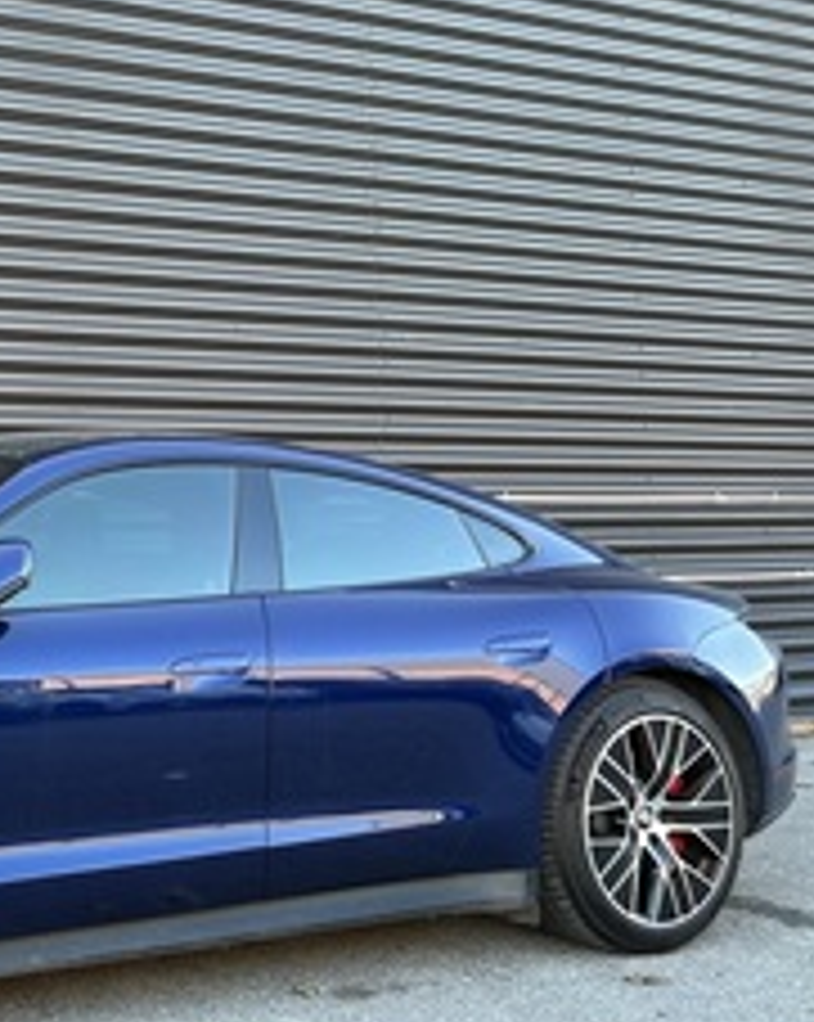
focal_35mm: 47
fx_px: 1418
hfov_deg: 28.9
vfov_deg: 39.5
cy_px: 421
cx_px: -85
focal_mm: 5.7
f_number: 1.5
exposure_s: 1/121
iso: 40
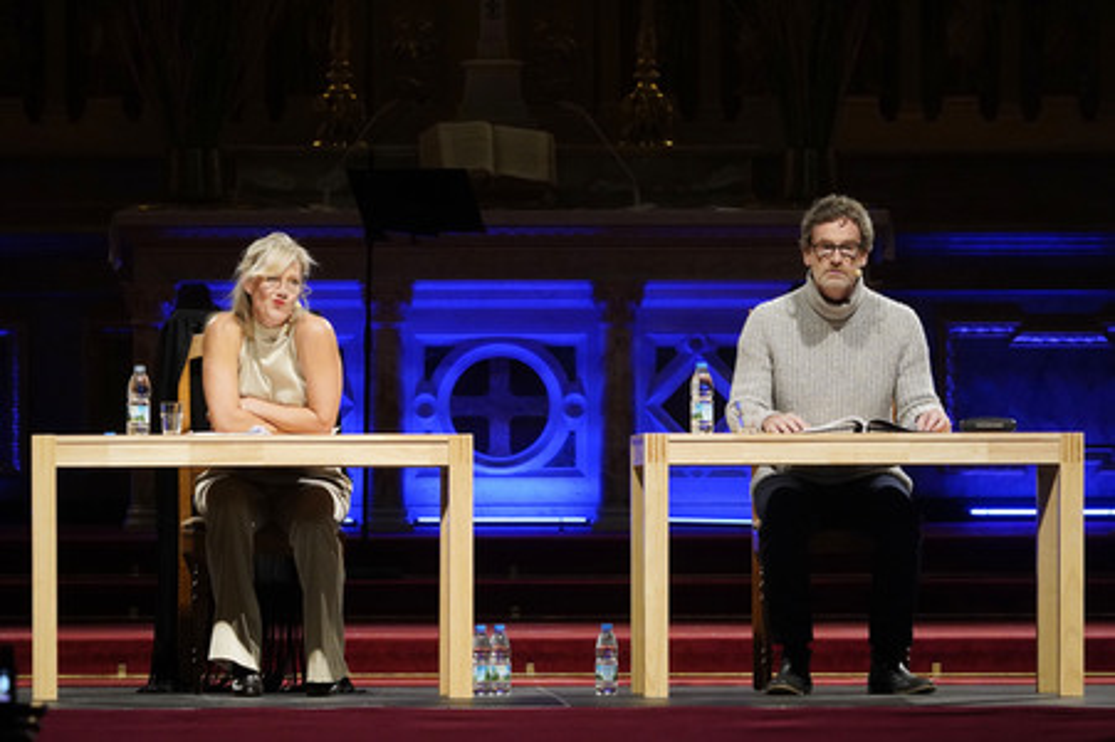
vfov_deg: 4.6
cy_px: 371
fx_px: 9285
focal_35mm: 300
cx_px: 558
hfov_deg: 6.9
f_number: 5.6
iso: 6400
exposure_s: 1/200
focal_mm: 300
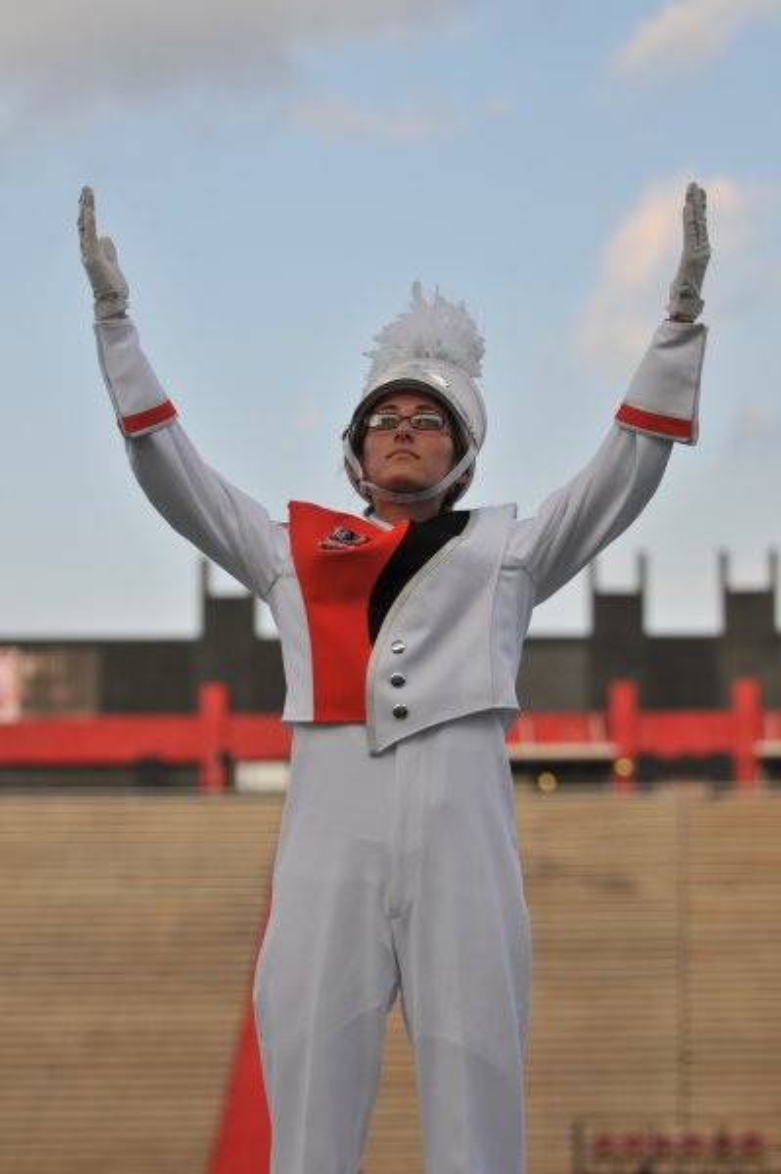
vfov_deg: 17.1
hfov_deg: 11.4
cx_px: 390
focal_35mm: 120
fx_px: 3911
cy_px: 587
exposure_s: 1/2500
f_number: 2.8
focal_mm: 80
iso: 200
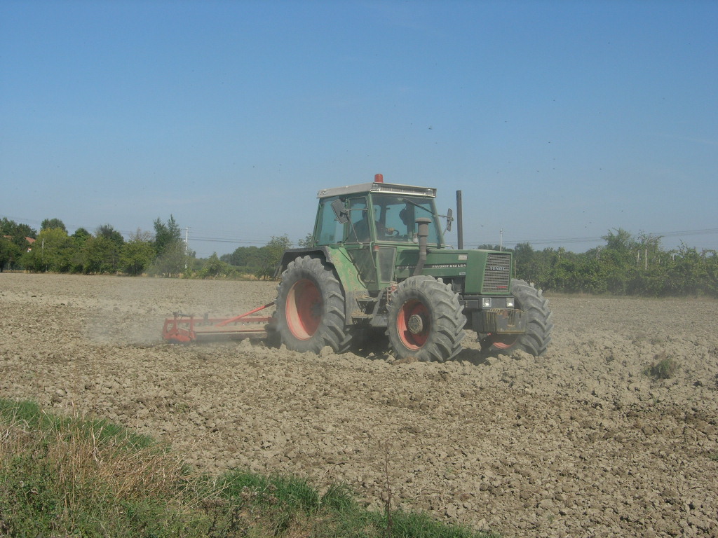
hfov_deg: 37.5
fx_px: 1058
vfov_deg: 28.6
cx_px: 359
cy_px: 269
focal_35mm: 51
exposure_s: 1/616
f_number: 5.4
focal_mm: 10.6
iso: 64
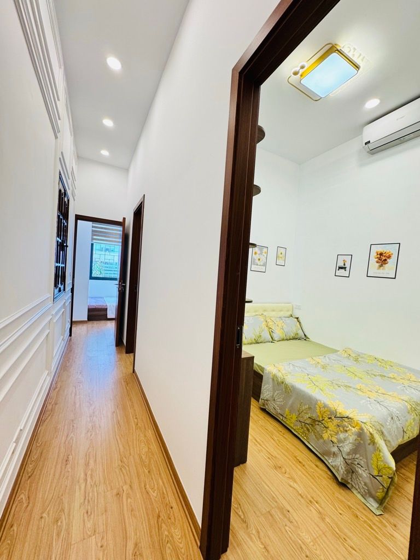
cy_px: 280
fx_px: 226
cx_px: 210
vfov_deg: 102.1
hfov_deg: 85.7
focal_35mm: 14
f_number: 2.2
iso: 160
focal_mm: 2.22
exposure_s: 1/100
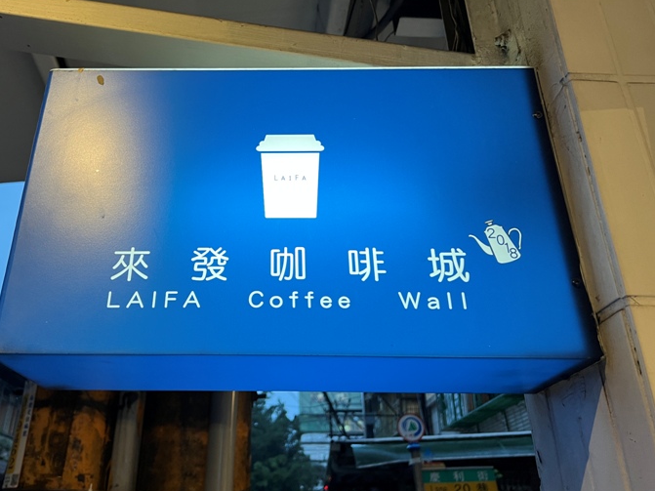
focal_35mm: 31
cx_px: 266
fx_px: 586
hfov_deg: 57.9
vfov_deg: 45.4
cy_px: 235
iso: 100
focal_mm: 5.7
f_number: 1.5
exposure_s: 1/60
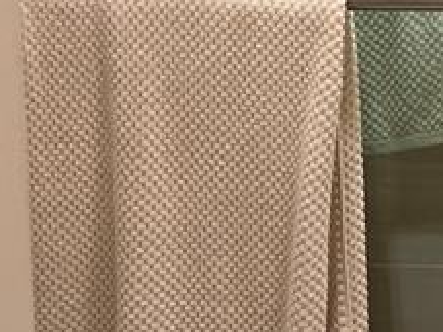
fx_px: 1574
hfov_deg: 14.1
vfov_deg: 10.8
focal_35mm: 123
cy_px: -365
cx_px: 816
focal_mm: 5.7
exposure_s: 1/120
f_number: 1.5
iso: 80
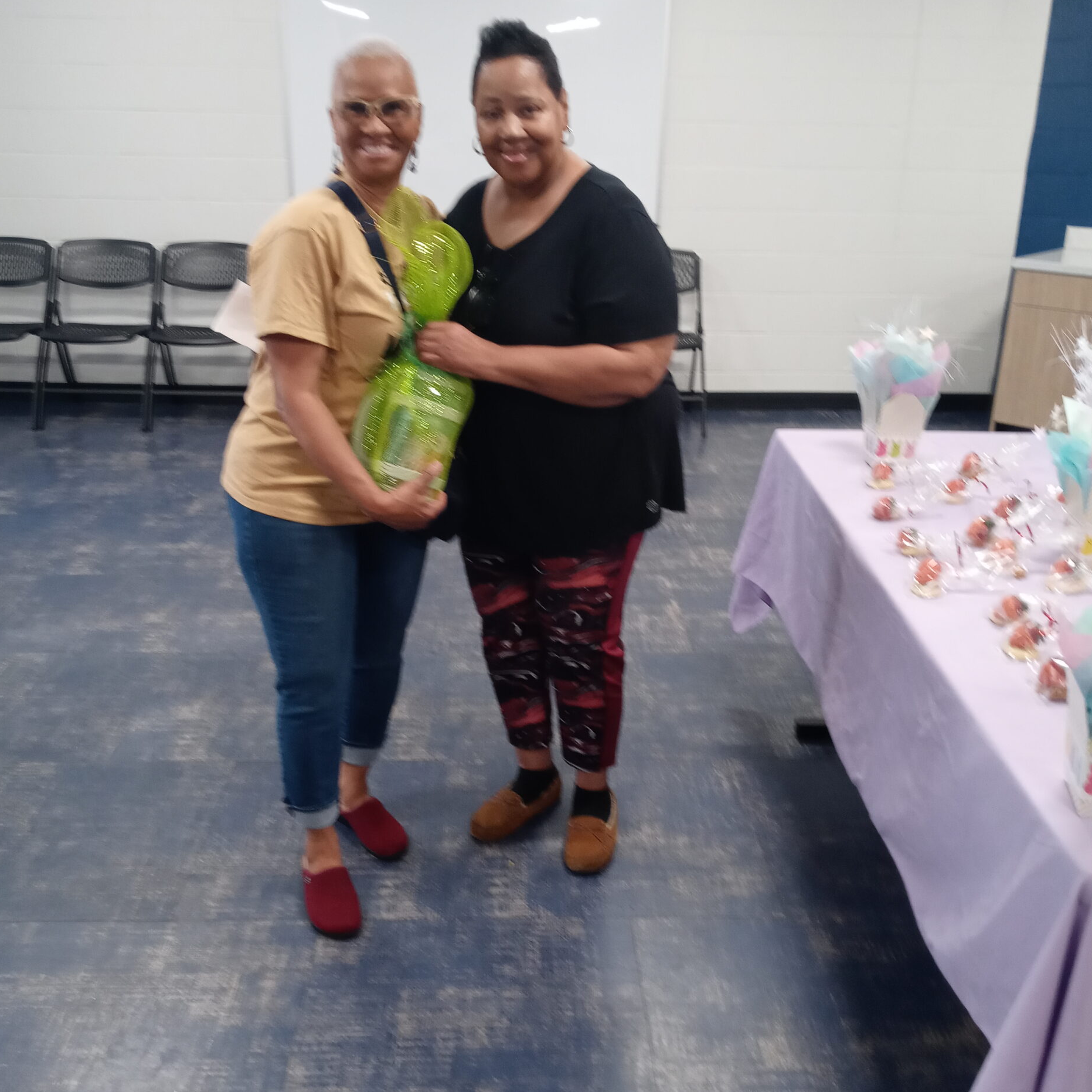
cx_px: 547
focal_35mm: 34
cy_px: 550
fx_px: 1213
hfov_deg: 48.5
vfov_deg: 48.5
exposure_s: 1/30
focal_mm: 3.61
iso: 200
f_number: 1.8
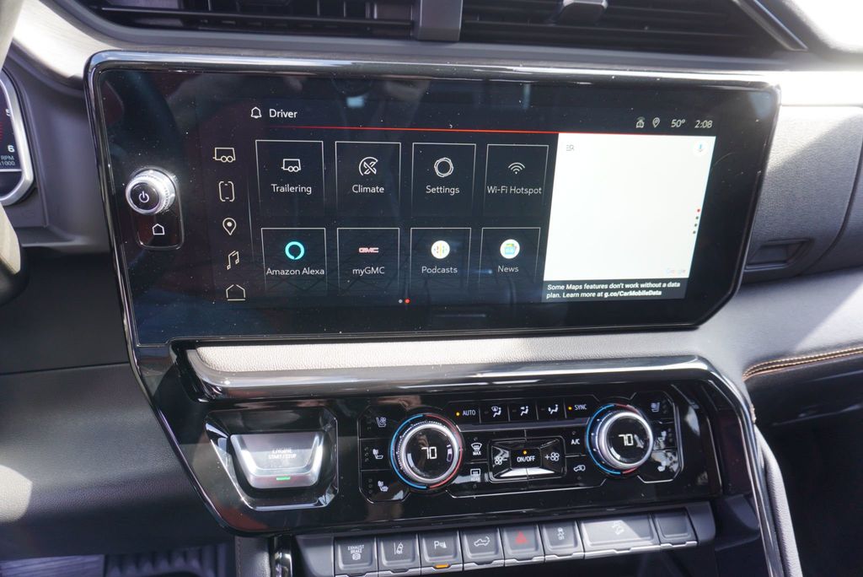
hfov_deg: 73.7
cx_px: 432
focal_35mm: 24
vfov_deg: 53.2
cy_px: 288
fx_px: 576
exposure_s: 1/60
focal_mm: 16
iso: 250
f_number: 4
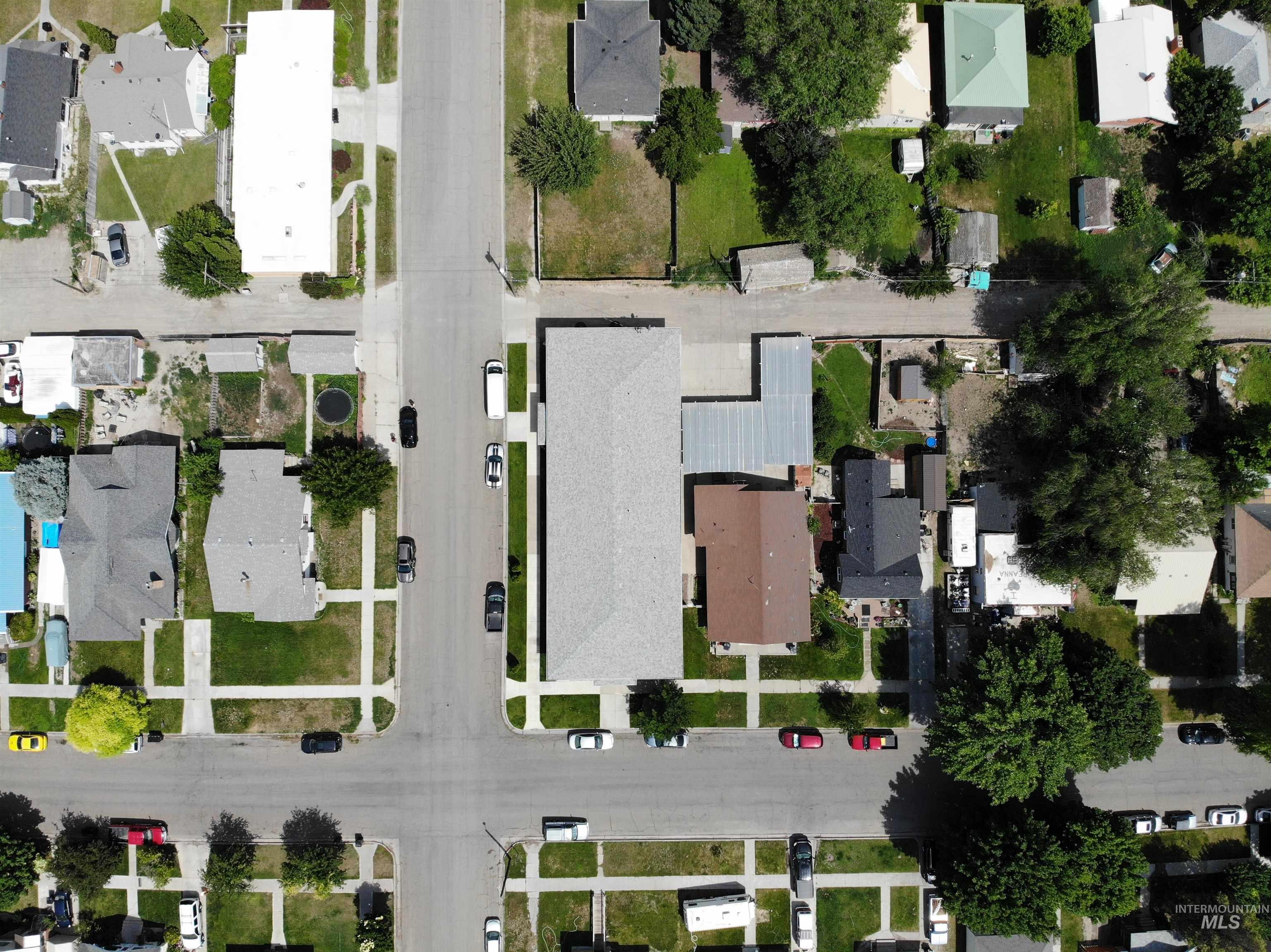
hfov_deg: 71.6
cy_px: 476
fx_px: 881
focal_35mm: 24
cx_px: 636
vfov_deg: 56.8
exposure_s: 1/1069
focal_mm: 4.5
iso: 103
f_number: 2.8
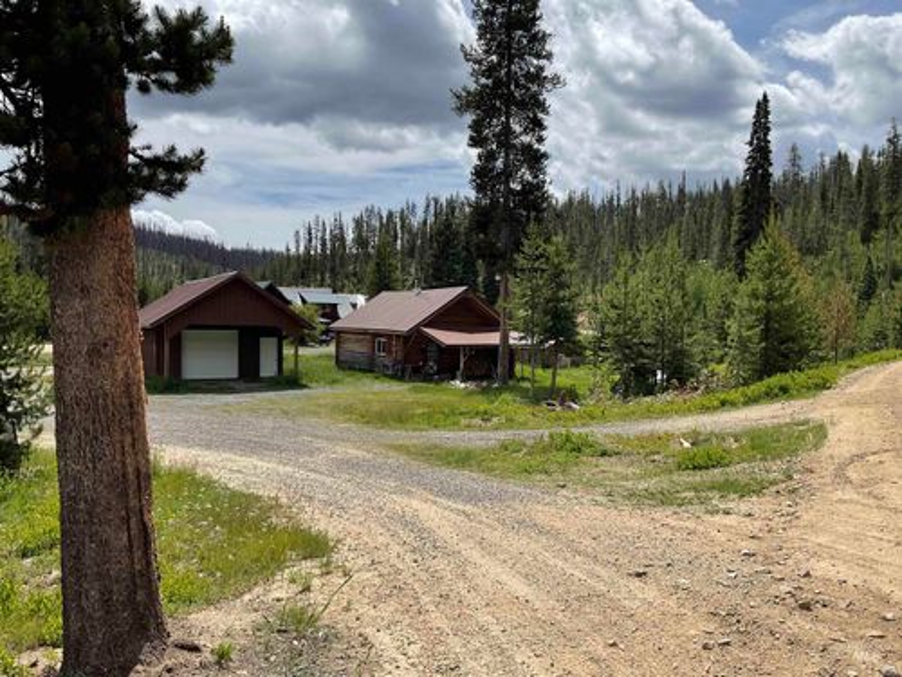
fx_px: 756
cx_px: 451
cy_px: 338
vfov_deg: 48.2
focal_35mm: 29
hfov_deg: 61.7
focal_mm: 3
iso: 16
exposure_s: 1/2538
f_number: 1.8
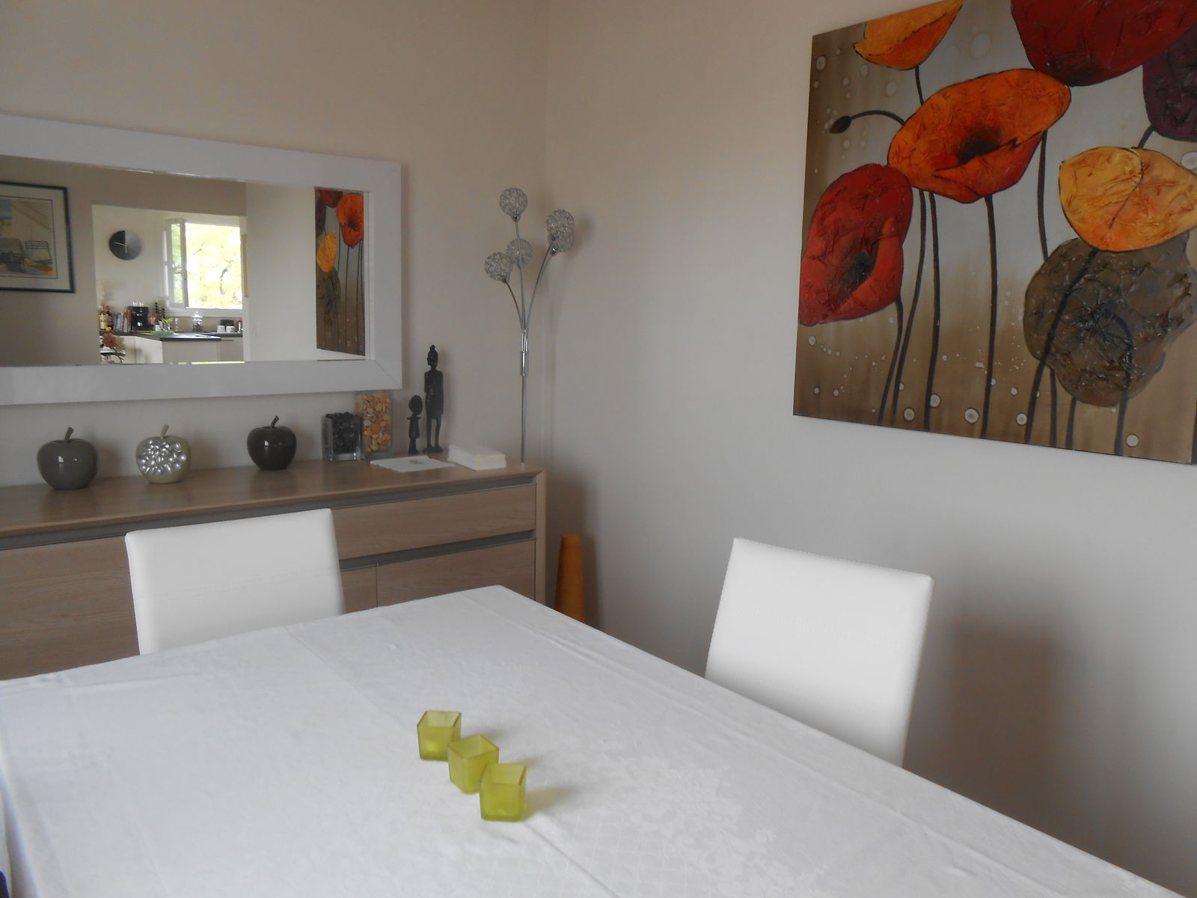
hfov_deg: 67.3
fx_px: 899
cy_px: 449
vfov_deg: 53.1
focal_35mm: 26
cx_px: 598
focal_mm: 4.6
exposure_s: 1/30
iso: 125
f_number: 3.5
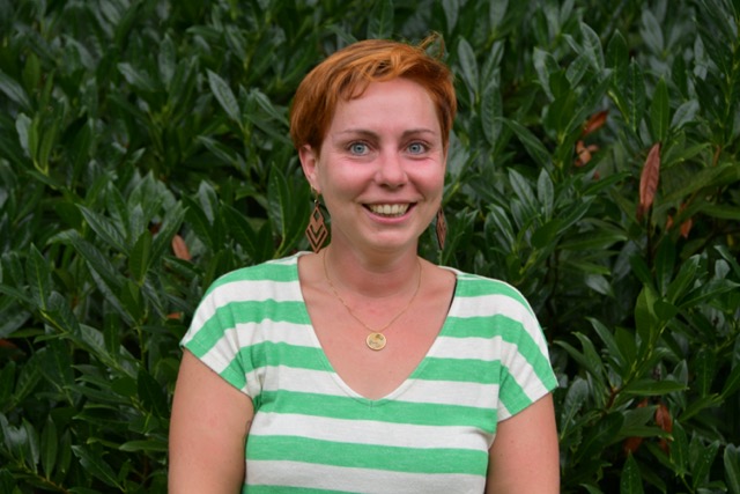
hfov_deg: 19.5
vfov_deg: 13.0
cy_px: 247
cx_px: 370
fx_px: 2159
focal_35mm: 105
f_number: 5.6
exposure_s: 1/250
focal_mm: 70
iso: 400
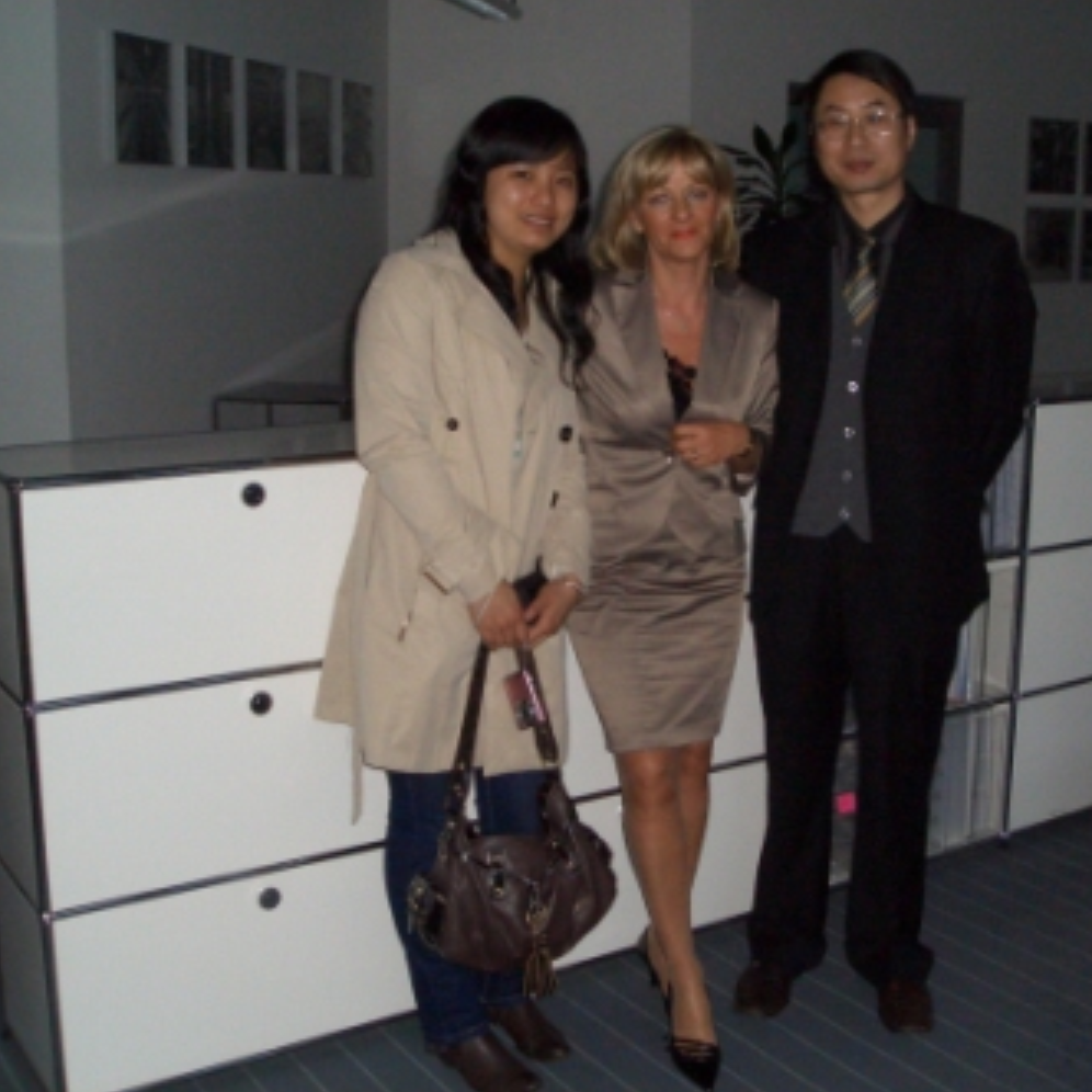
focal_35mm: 43
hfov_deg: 39.1
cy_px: 543
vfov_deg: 39.2
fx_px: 1535
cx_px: 622
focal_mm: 4.8
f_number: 4
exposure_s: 1/40
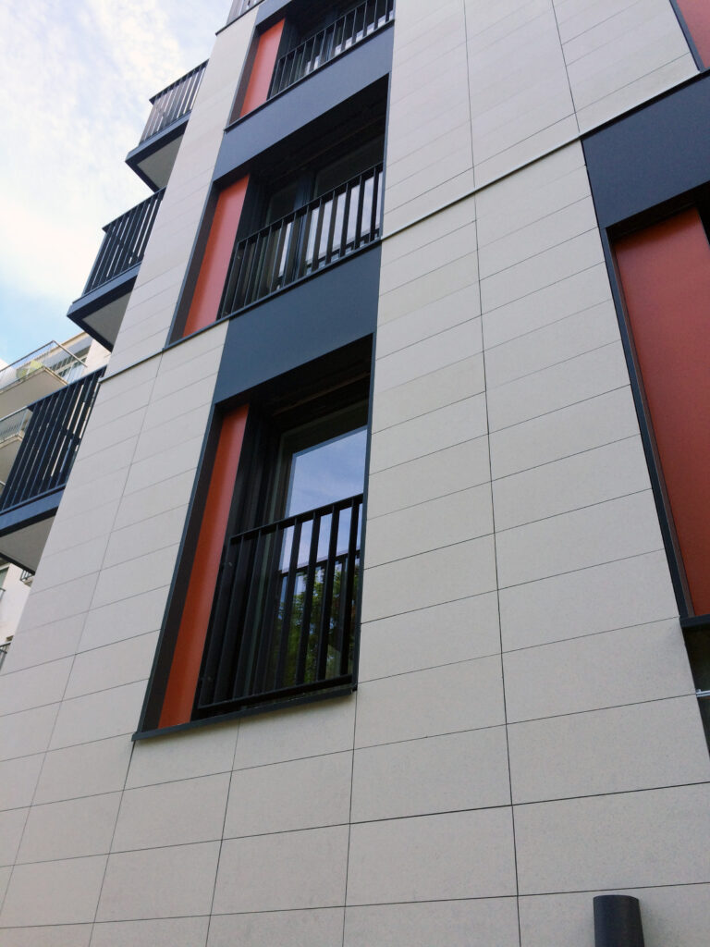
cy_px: 474
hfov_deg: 48.2
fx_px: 793
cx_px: 355
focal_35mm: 29
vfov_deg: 61.7
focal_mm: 4.15
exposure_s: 1/287
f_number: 2.2
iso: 32
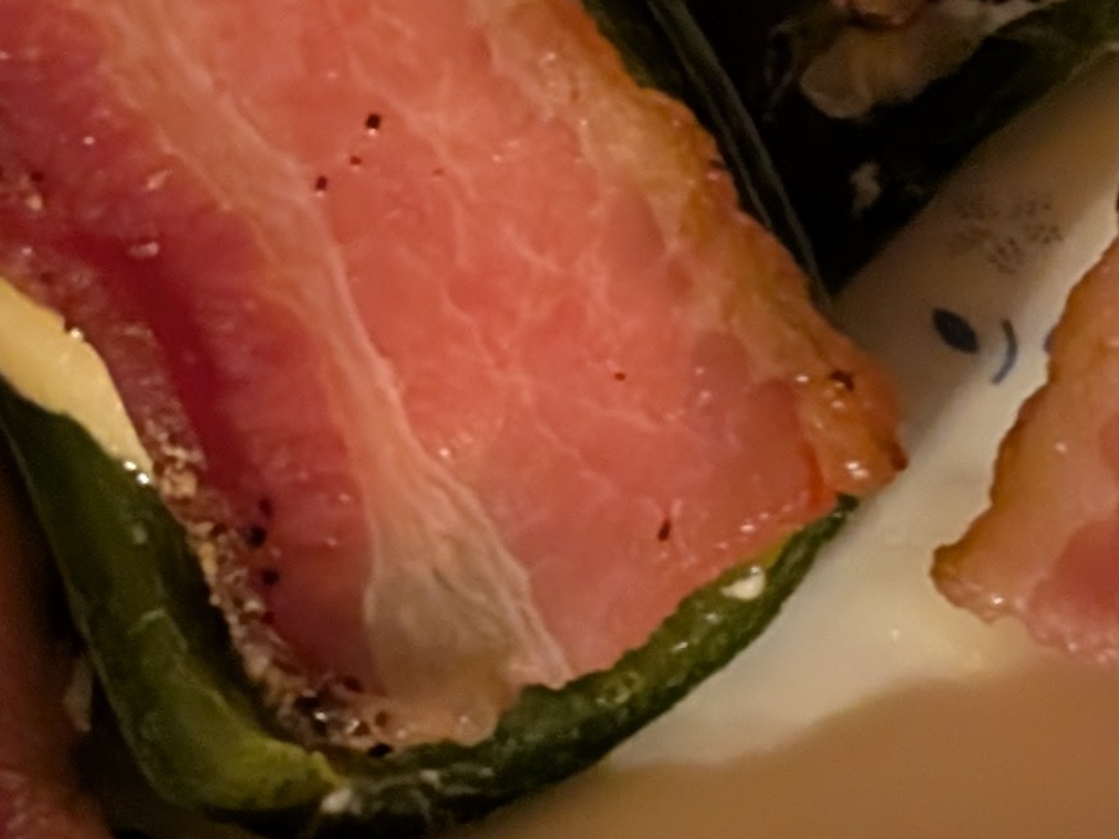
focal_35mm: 231
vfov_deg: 6.4
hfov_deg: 8.4
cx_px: 1536
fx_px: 7466
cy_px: 179
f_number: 1.68
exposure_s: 1/30
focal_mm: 6.9
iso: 915
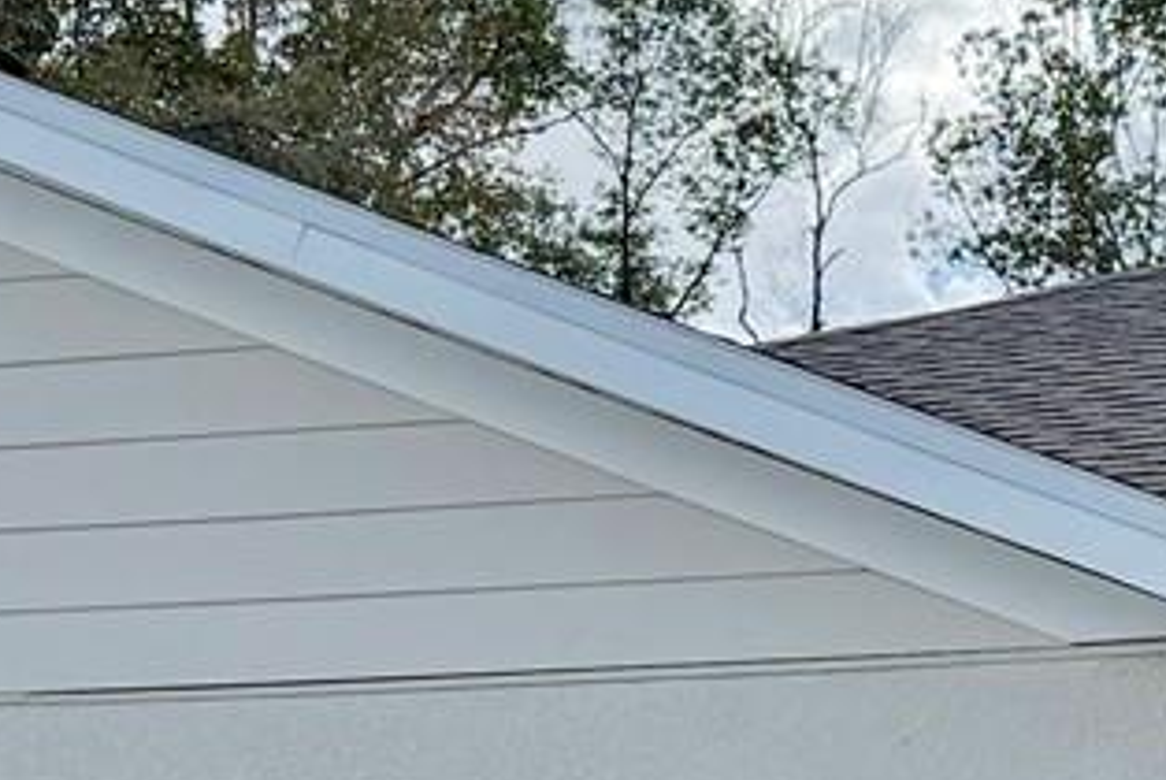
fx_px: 4117
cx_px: 772
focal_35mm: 127
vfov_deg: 10.5
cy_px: 1133
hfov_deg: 16.1
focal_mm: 6.76
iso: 125
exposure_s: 1/7400
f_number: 1.8
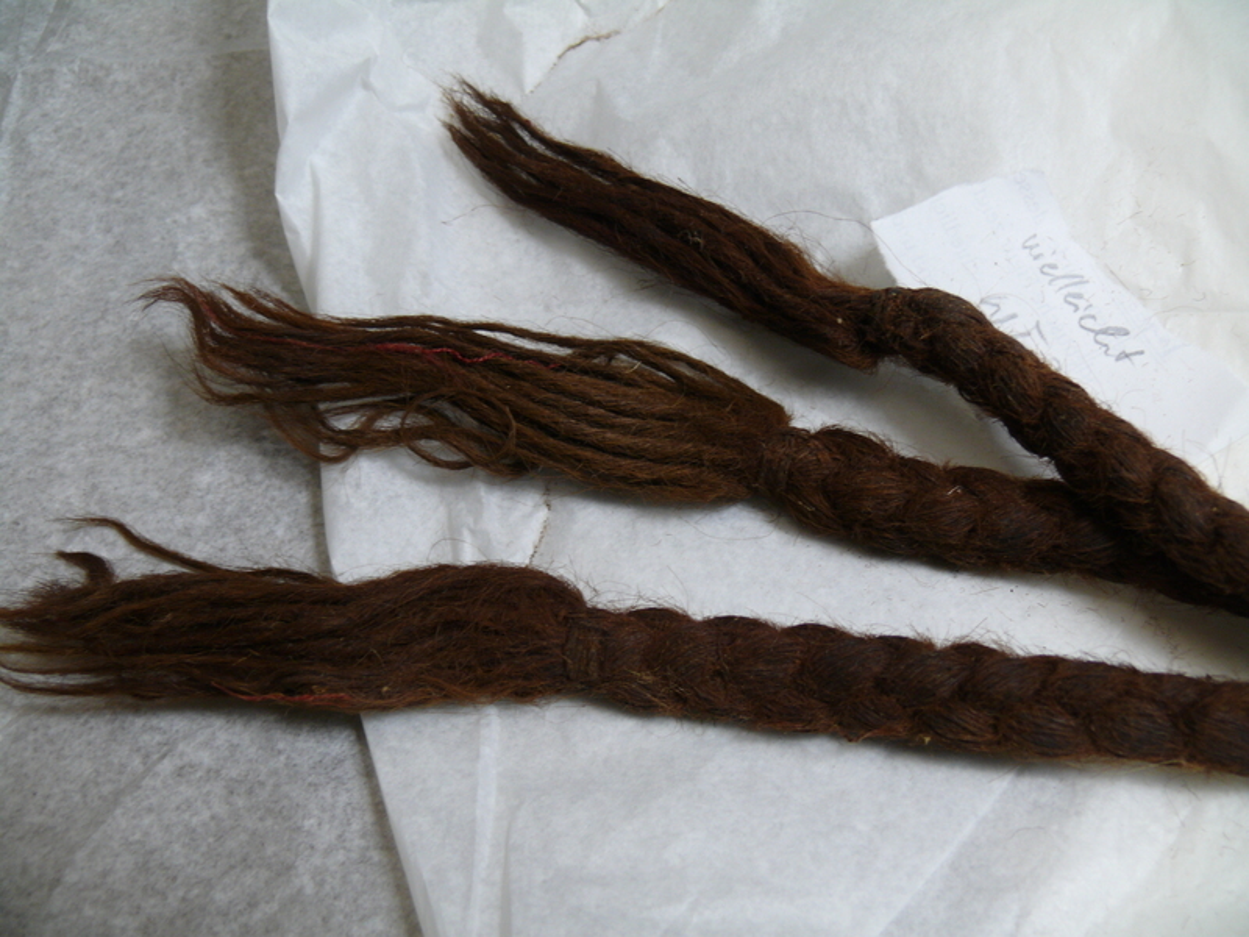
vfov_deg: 40.7
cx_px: 624
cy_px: 468
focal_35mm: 35
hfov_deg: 52.6
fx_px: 1263
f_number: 2.8
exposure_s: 1/30
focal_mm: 7.4
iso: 125
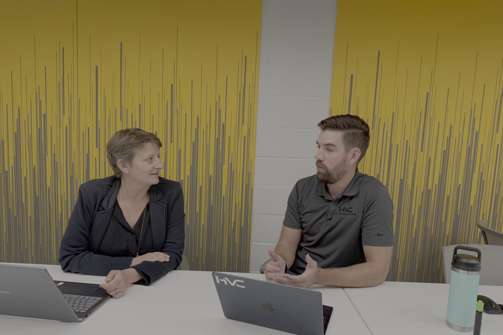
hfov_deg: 71.5
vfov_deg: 51.2
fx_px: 349
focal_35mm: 25
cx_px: 252
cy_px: 187
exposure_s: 1/60
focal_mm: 6.76
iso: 125
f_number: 1.78
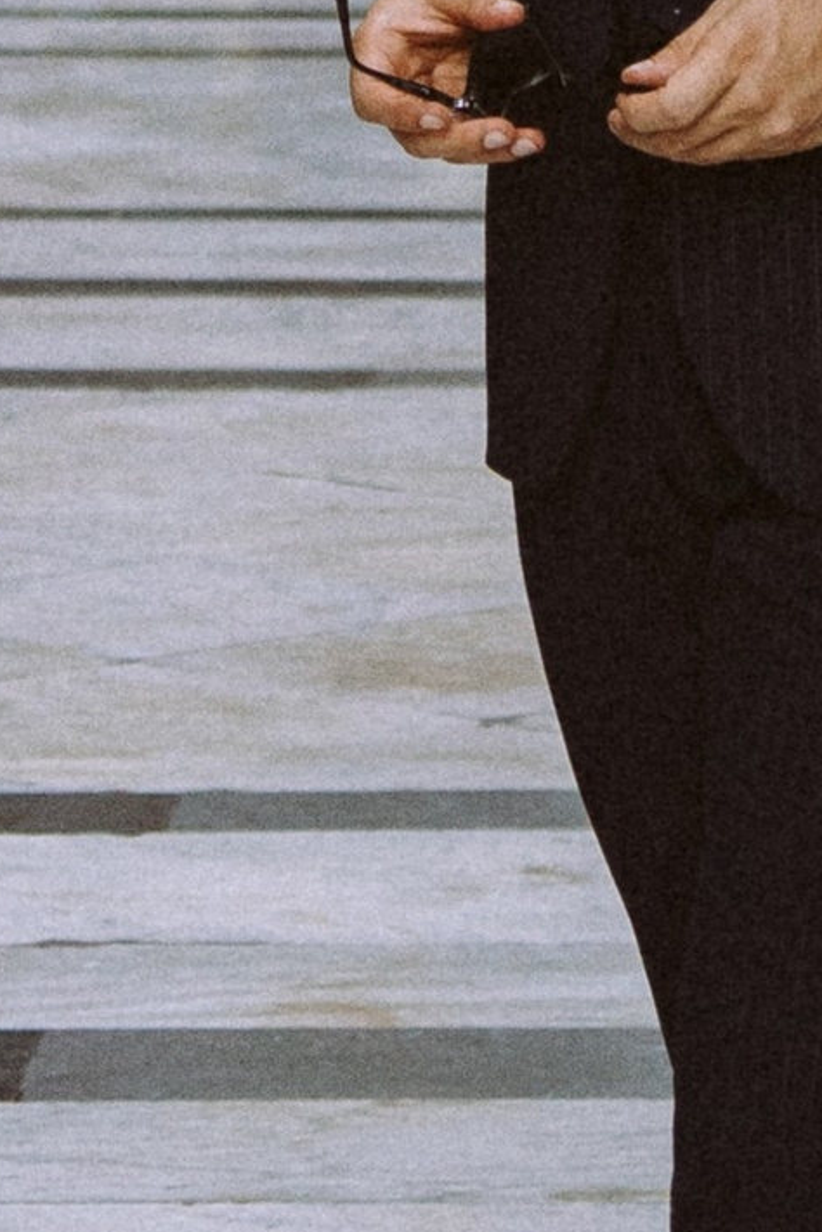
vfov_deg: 10.4
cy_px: -766
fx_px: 6473
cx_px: 420
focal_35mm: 189
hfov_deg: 7.3
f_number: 2.8
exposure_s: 1/125
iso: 1250
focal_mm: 35
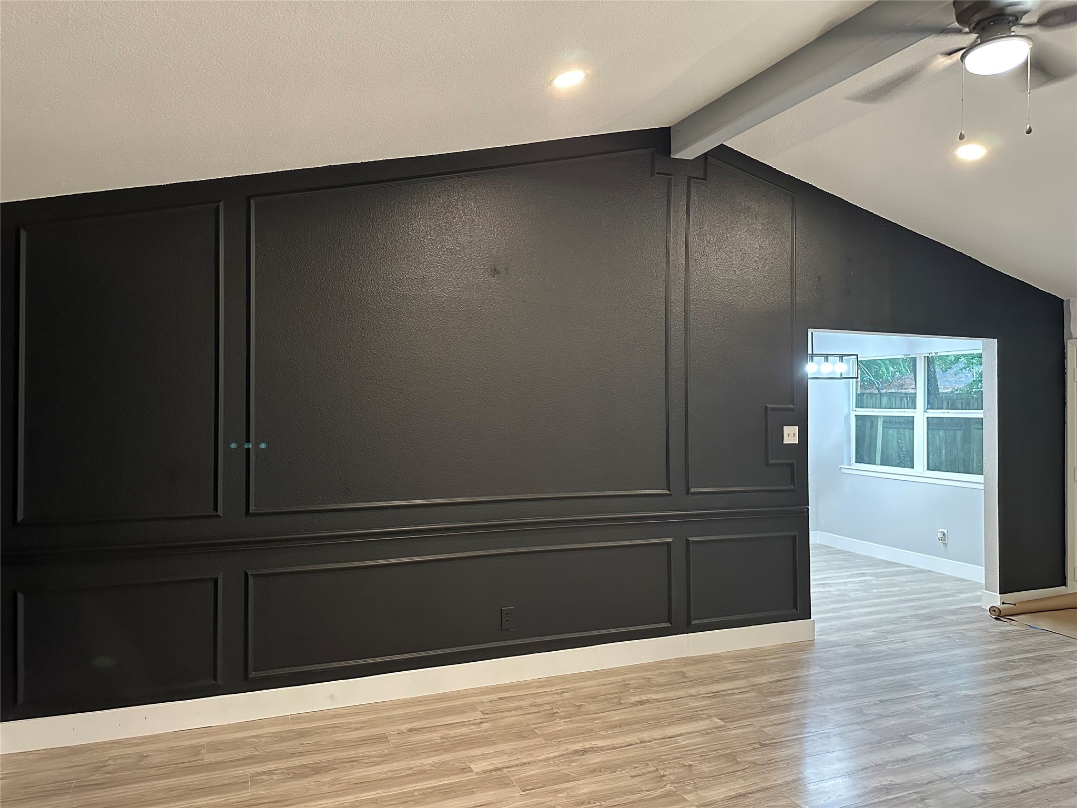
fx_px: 747
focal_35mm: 24
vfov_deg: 56.8
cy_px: 404
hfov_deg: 71.6
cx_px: 538
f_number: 1.78
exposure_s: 1/60
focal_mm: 6.86
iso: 800
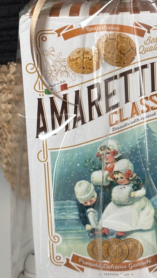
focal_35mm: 103
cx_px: 96
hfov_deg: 11.8
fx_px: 762
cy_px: 113
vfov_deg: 20.7
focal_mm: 5.96
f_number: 1.6
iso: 160
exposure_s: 1/40
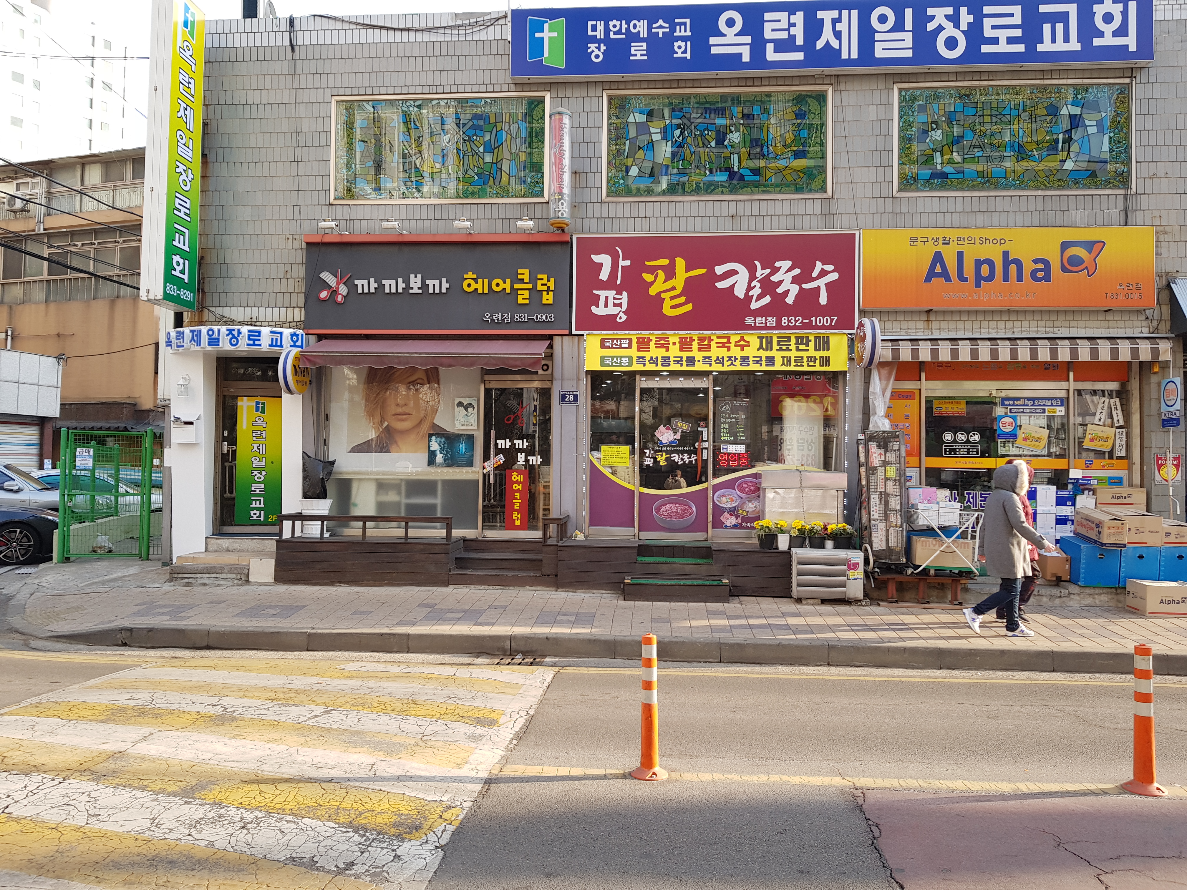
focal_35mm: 26
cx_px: 594
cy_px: 445
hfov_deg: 67.3
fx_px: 892
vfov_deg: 53.1
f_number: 1.7
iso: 40
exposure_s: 1/311
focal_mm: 4.3
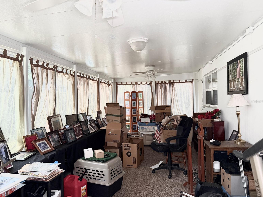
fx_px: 190
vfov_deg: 54.9
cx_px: 130
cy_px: 101
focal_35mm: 25
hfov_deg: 69.4
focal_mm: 6.76
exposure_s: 1/60
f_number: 1.78
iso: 500
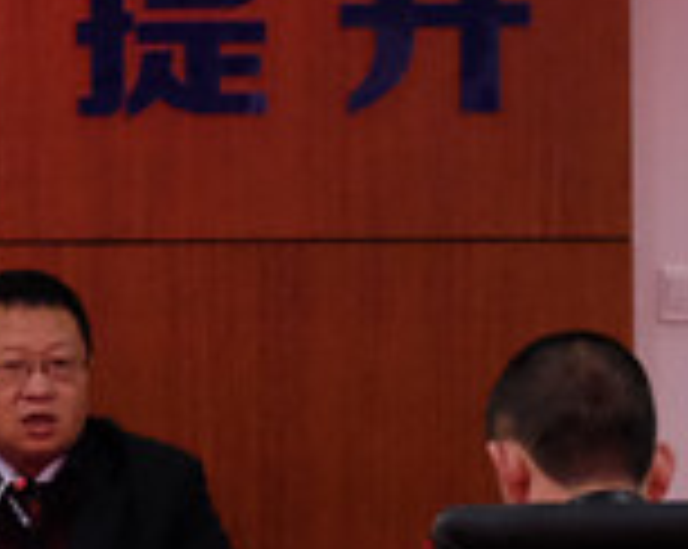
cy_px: 155
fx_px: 5186
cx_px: -751
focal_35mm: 255
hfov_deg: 7.3
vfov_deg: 6.1
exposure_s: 1/105
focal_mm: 34.5
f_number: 4.3
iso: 3200
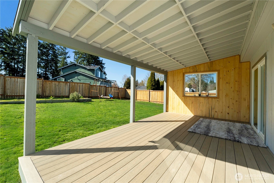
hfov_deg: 100.4
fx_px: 114
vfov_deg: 77.3
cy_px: 92
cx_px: 137
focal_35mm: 15
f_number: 8
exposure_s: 1/160
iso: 400
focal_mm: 10
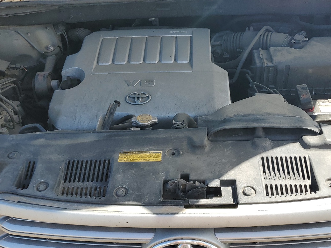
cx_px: 179
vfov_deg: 36.0
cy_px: 121
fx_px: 382
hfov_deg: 46.8
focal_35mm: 40
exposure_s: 1/833
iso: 50
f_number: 1.5
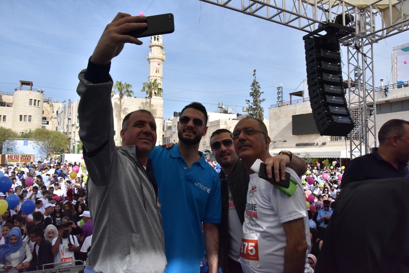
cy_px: 136
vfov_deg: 53.1
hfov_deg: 73.7
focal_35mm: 24
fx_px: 273
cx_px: 204
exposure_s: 1/1250
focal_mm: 24
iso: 2500
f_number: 18
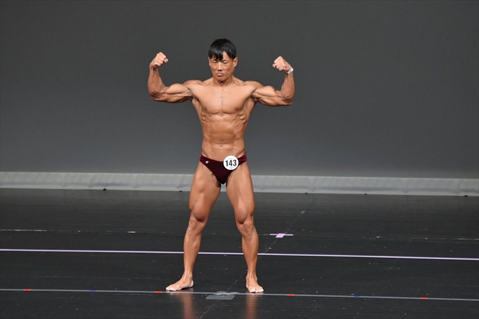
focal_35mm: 315
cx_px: 240
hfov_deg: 6.5
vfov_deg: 4.4
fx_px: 4189
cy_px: 160
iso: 4000
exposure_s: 1/400
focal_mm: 210
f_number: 5.6
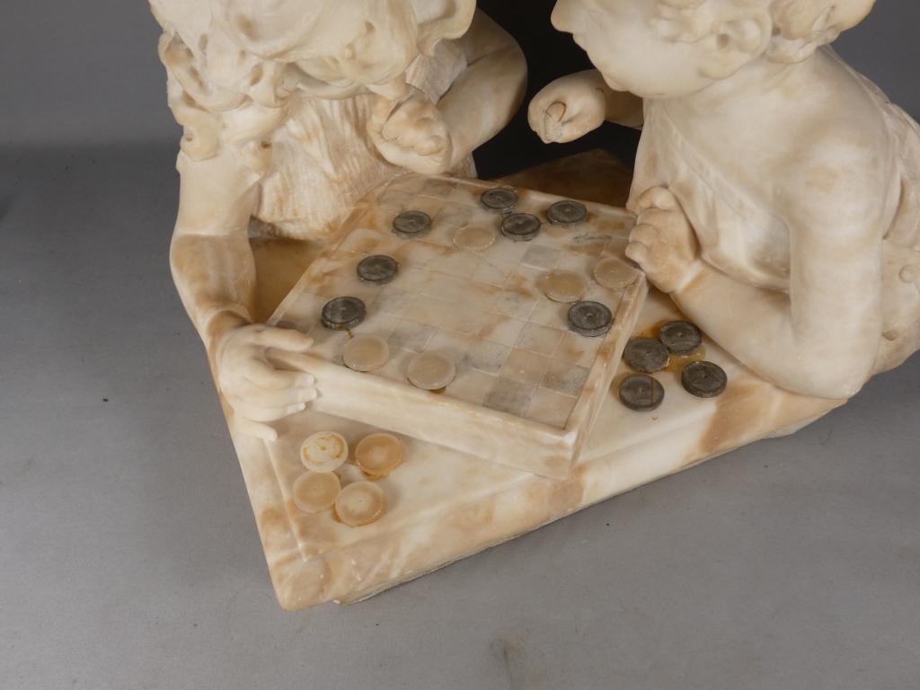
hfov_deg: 55.4
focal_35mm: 33
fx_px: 877
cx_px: 460
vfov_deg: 42.9
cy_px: 345
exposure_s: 1/125
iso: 80
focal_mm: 6
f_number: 3.4
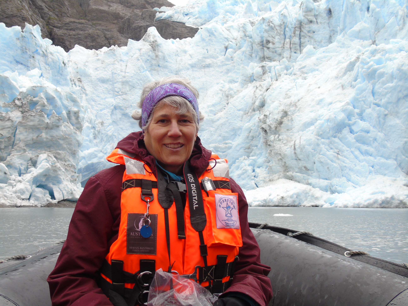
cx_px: 204
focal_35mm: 40
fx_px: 471
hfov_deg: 46.8
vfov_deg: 36.0
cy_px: 153
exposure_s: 1/50
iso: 80
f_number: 3.9
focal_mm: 7.1
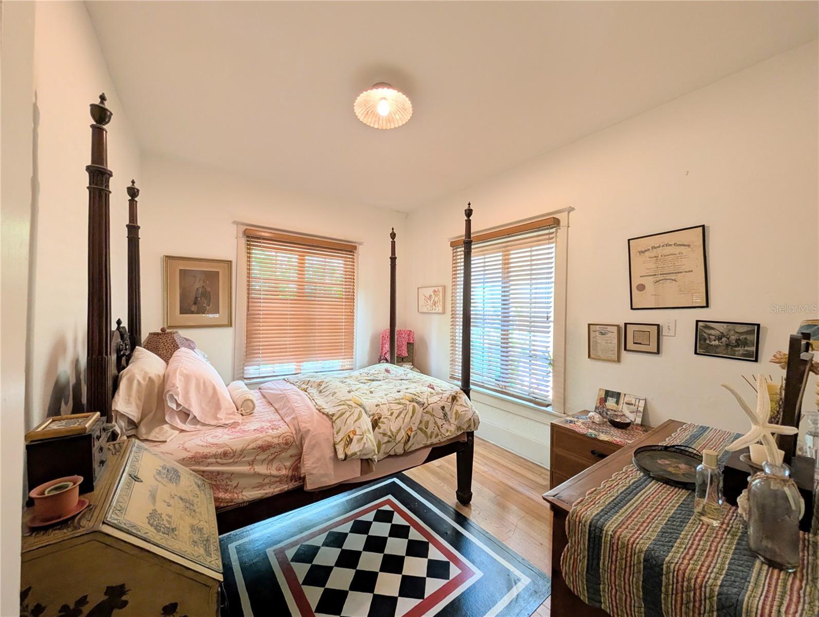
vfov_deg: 94.6
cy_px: 308
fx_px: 284
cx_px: 410
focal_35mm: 12
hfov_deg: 110.5
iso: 87
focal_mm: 2.02
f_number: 1.7
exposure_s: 1/40
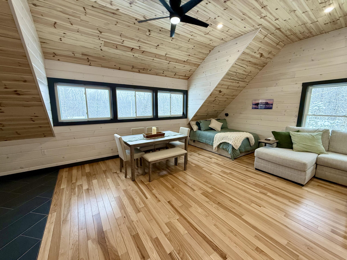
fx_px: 140
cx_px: 174
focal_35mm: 14
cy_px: 130
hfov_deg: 102.1
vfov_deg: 85.7
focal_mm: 2.22
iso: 200
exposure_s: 1/120
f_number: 2.2
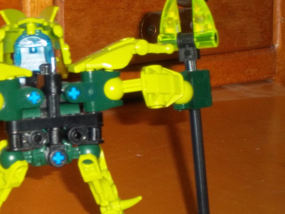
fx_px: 2025
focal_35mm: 246
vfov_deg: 6.0
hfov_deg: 8.0
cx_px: 56
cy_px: 143
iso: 160
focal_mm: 22.8
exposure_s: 1/60
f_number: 5.68
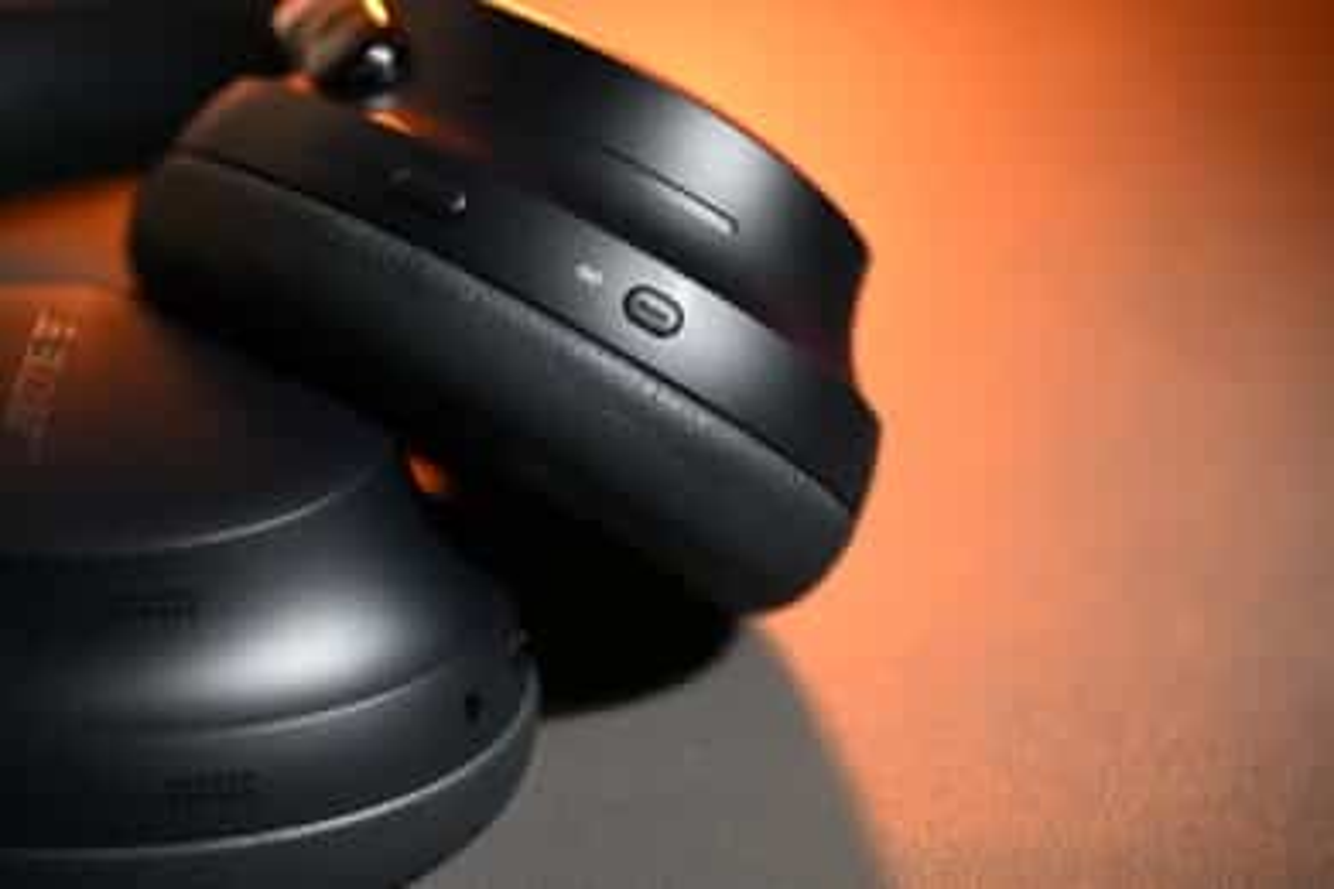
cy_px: 444
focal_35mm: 120
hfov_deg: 17.1
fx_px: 4446
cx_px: 667
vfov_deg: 11.4
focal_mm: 120
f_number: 5
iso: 1600
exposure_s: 1/125
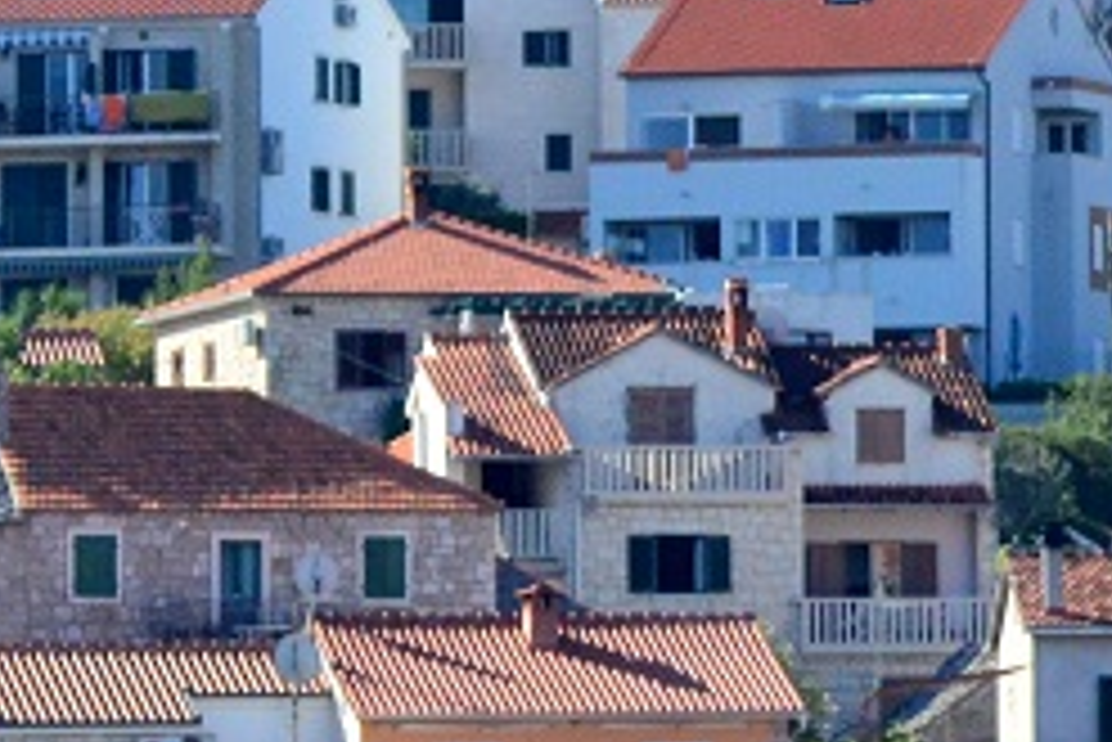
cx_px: 1612
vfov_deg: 2.0
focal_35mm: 679
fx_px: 20985
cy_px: 144
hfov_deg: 3.0
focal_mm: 112
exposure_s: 1/6400
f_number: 5.6
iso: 2000
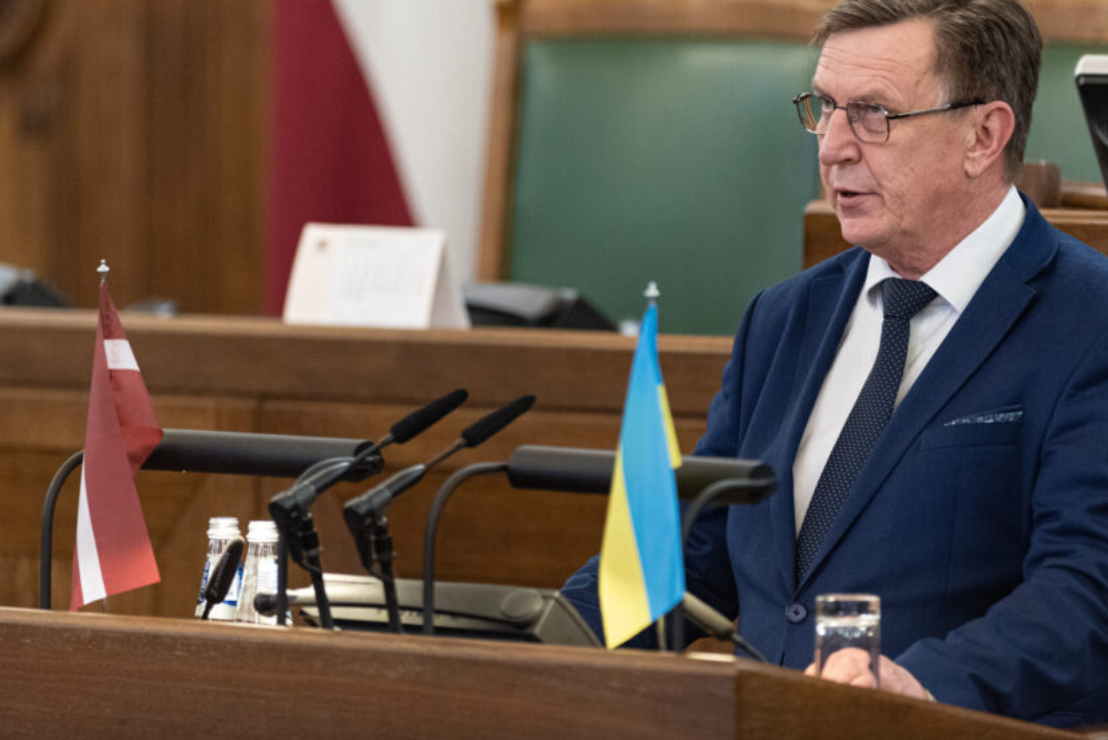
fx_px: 11424
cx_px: 653
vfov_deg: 3.7
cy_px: 284
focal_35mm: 371
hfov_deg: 5.6
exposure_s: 1/125
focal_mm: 300
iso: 3200
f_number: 2.8
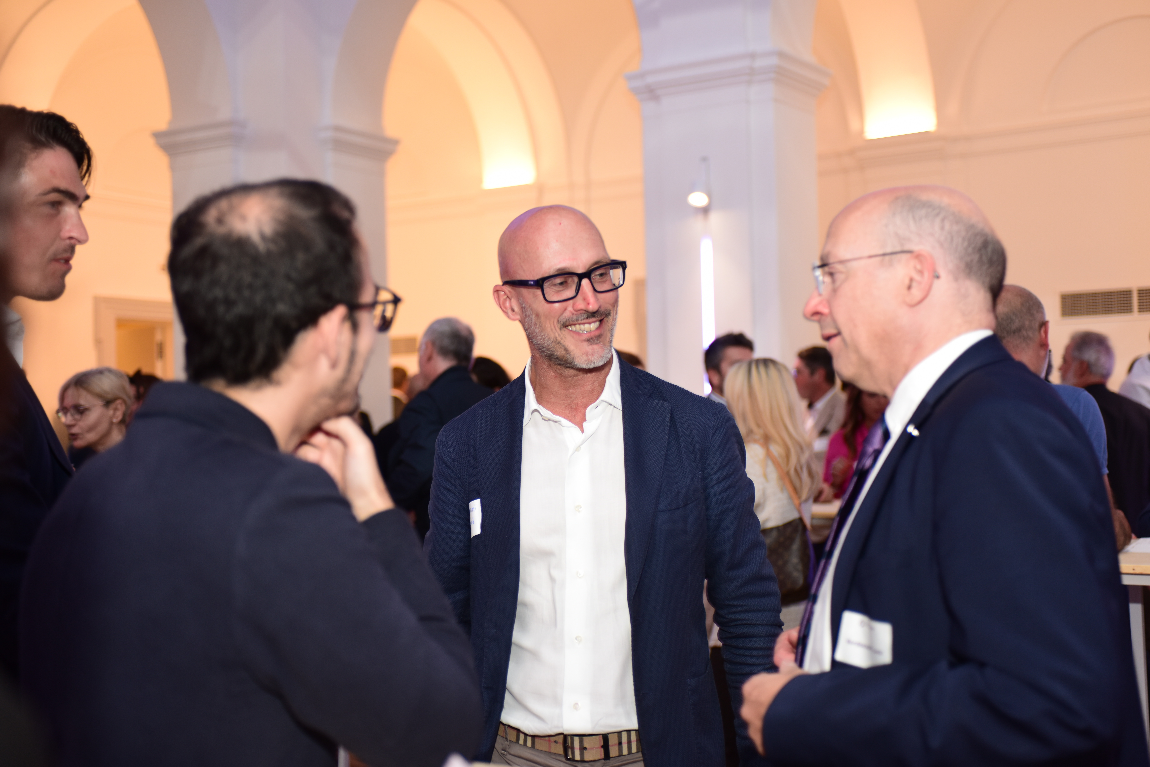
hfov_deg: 35.6
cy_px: 384
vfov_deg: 24.2
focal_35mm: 56
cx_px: 575
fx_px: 1789
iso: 500
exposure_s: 1/60
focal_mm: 56
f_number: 2.8
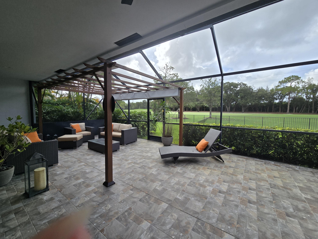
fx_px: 119
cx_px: 159
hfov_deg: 106.2
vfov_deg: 89.9
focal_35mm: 13
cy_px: 120
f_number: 2.2
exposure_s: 1/636
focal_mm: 2.2
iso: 50
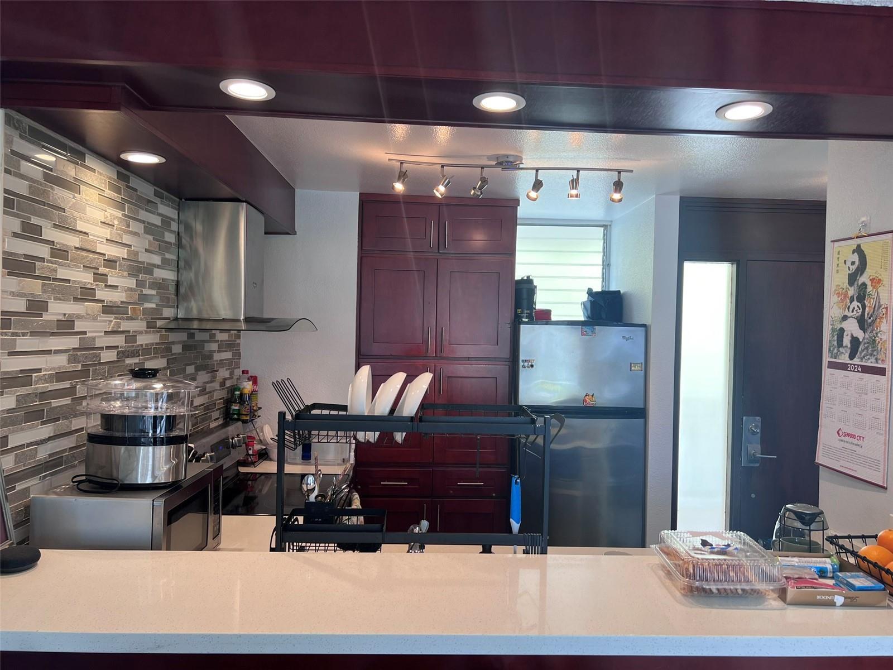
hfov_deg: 67.3
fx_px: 671
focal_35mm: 26
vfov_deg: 53.1
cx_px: 446
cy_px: 335
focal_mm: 5.7
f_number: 1.5
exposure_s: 1/120
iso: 50
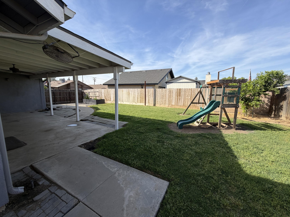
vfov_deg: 85.7
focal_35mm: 14
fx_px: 117
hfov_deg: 102.1
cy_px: 108
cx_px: 145
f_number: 2.2
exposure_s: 1/770
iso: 32
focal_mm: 2.22
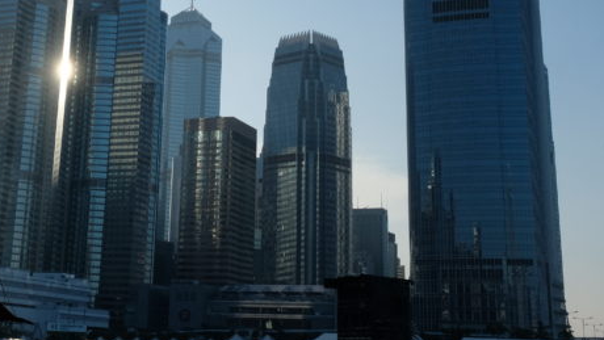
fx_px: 1009
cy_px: -24
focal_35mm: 63
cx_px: 190
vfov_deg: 18.5
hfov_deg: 33.0
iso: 400
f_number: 9
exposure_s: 1/900
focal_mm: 18
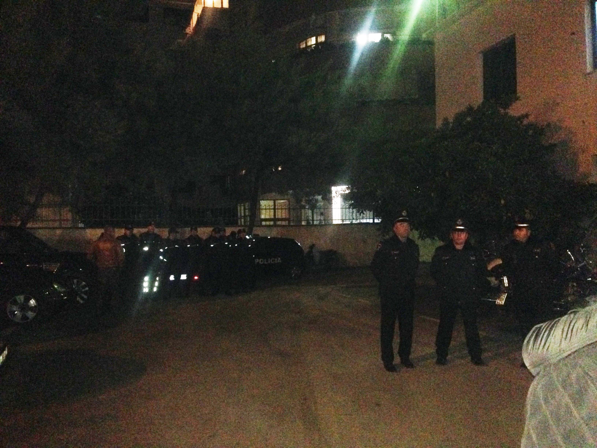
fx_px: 569
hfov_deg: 55.4
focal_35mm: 33
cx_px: 298
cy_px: 224
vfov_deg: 42.9
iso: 800
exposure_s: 1/16
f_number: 2.4
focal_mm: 4.12
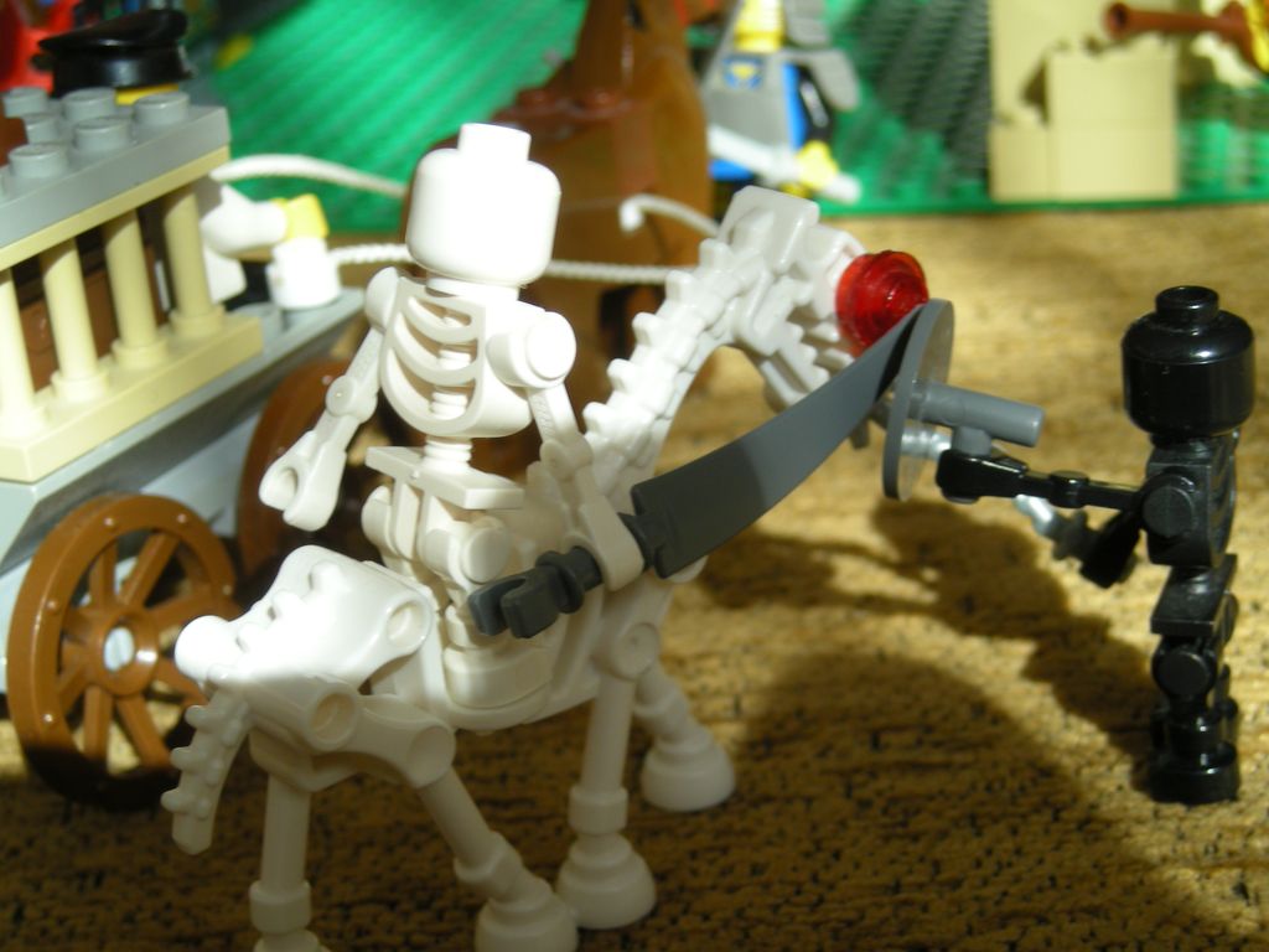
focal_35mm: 76
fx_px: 2786
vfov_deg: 19.4
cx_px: 634
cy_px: 476
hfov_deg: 25.7
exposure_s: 1/102
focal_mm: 12.3
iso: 50
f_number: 3.9
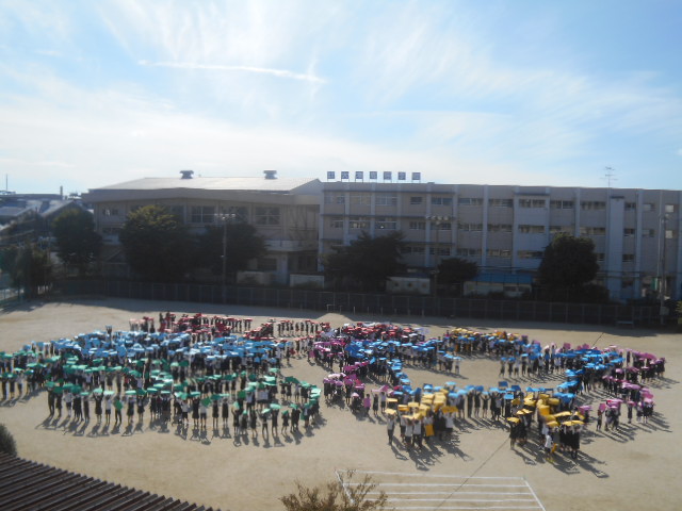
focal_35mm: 43
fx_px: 847
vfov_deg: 33.6
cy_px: 256
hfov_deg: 43.9
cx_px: 341
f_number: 4.2
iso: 80
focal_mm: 7.7
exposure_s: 1/1600
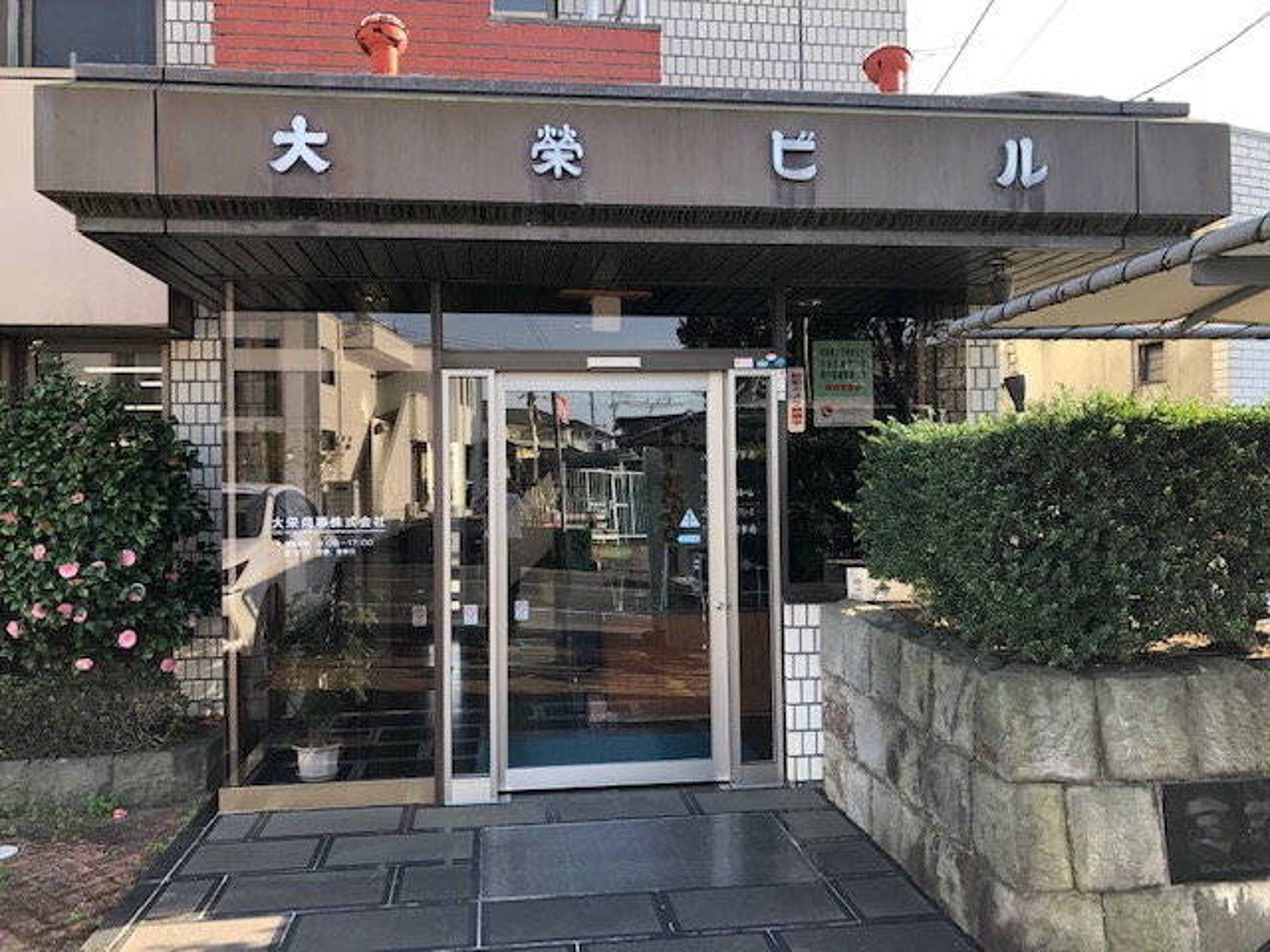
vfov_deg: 49.7
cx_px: 635
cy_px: 476
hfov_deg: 63.4
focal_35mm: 28
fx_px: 1027
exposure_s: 1/120
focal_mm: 3.99
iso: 25
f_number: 1.8
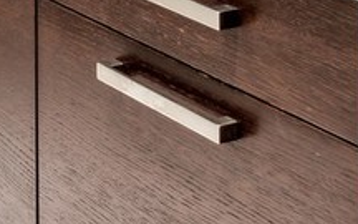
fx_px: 1268
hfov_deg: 14.2
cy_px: -441
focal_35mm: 130
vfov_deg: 8.5
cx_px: -284
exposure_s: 1/6
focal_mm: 17
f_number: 8
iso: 400
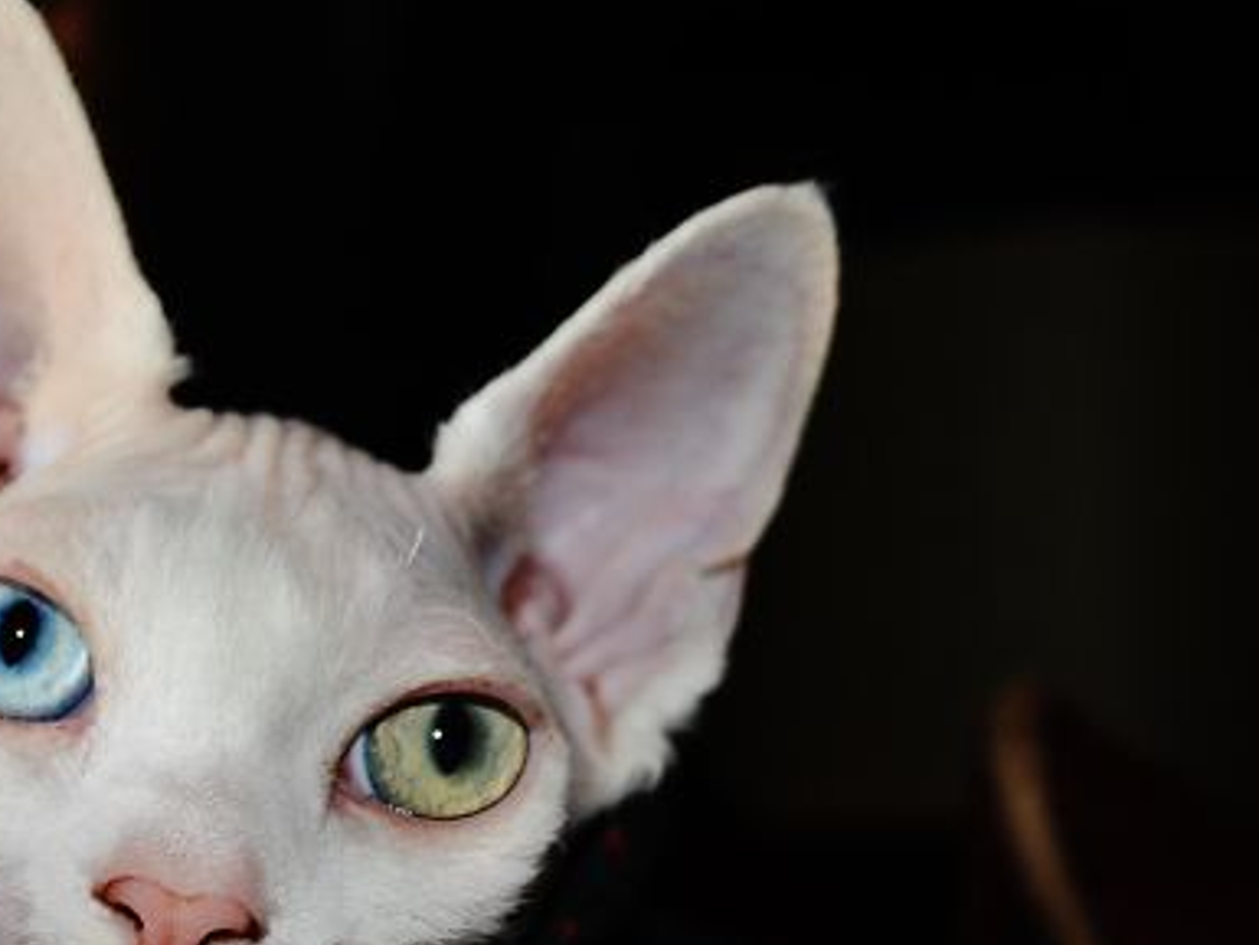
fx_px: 3056
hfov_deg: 23.0
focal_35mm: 84
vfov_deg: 17.5
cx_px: 258
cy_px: 706
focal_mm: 32
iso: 180
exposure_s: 1/60
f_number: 4.8
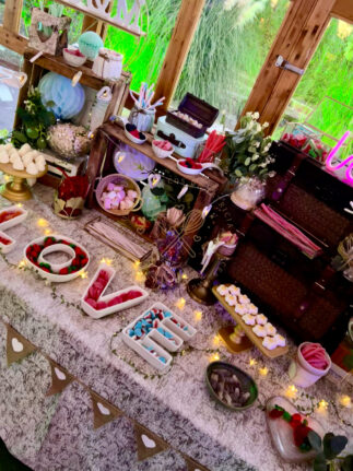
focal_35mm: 26
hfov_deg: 53.0
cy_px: 236
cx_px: 176
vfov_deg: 67.3
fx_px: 354
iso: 500
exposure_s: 1/33
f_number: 1.5
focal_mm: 5.7
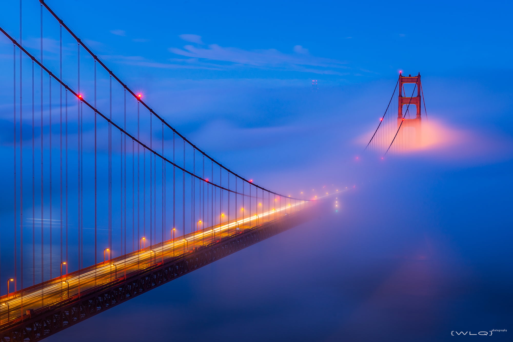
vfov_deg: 19.5
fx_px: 998
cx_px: 256
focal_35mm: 70
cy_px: 171
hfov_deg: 28.8
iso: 125
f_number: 11
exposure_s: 15
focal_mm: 70
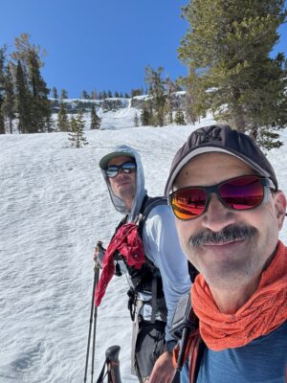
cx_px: 144
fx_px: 332
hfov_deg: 46.8
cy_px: 192
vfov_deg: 60.0
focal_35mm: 30
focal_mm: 2.69
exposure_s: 1/947
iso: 25
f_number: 1.9
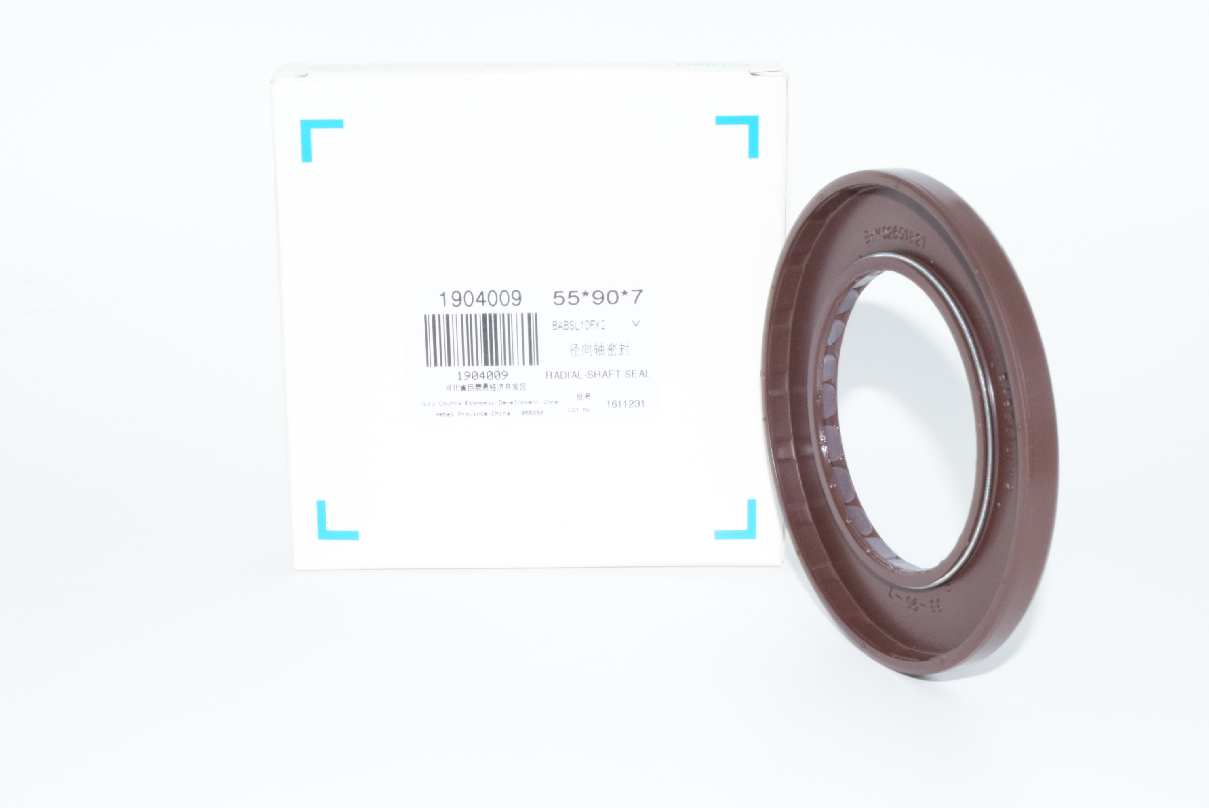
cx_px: 604
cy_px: 404
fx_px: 2319
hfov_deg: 29.2
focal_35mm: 69
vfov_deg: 19.8
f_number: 32
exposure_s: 1/60
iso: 1600
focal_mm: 46
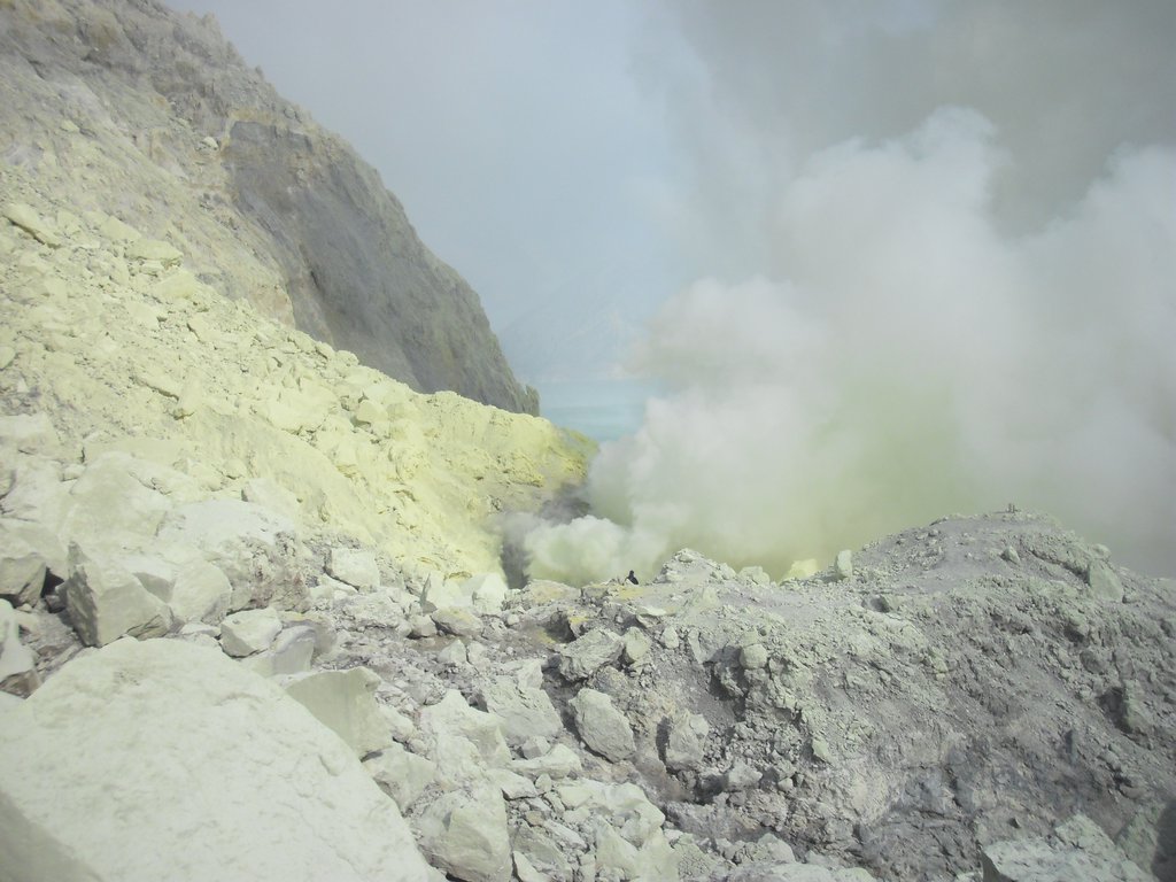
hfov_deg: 49.0
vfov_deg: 37.7
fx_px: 1291
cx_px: 588
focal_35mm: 38
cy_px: 441
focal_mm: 6.2
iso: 100
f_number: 8
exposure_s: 1/400
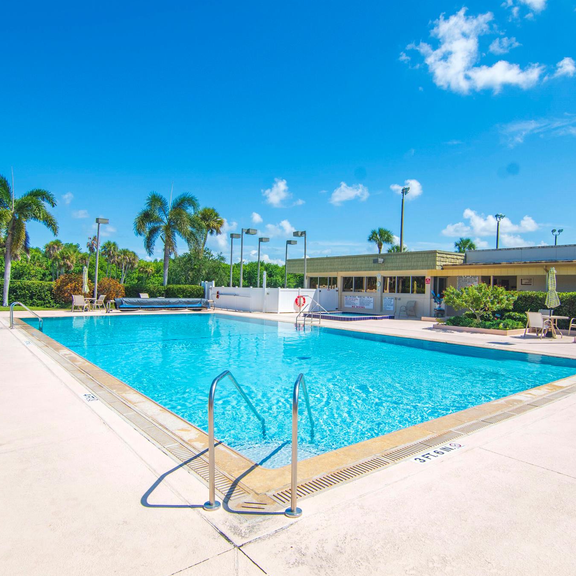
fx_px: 584
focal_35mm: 31
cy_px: 291
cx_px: 304
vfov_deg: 52.5
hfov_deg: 52.5
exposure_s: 1/1000
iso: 320
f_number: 8
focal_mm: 16
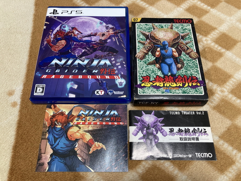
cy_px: 90
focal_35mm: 28
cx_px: 120
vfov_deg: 49.7
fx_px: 195
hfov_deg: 63.4
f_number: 1.8
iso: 125
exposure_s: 1/50
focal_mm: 3.99
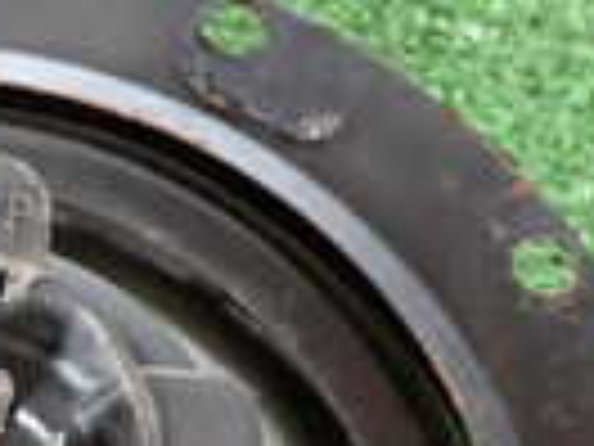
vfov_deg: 8.8
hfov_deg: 11.8
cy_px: 725
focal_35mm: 164
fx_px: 2814
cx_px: -81
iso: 400
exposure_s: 1/40
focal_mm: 6.37
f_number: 2.5
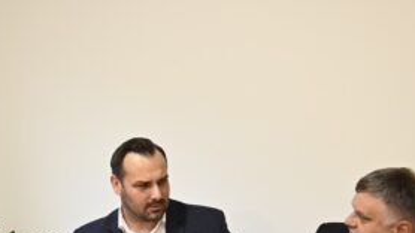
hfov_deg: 22.0
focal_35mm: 95
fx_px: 1045
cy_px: 275
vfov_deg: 12.4
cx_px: 48
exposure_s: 1/125
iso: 720
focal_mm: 28
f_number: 2.8
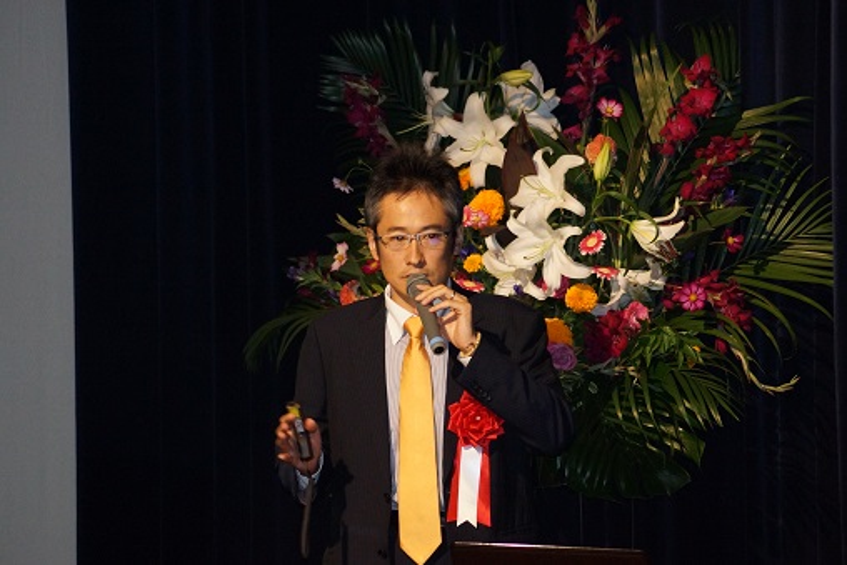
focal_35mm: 300
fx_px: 7060
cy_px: 282
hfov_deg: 6.9
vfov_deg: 4.6
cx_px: 424
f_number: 5.6
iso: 1600
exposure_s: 1/60
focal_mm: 200
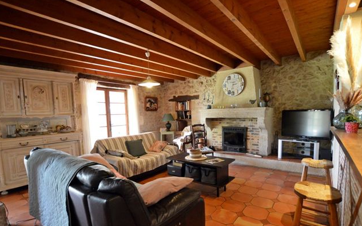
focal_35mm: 17
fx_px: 168
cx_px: 190
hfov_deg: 94.3
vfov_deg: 67.7
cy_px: 128
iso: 2800
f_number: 3.5
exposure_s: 1/60
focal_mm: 10
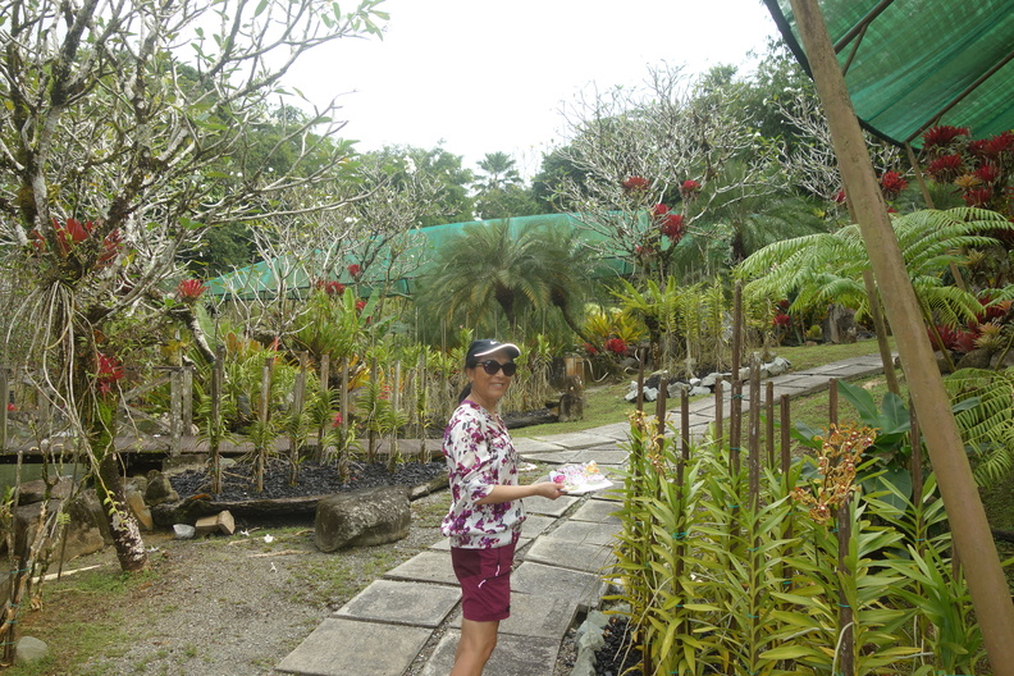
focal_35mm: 28
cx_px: 507
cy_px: 338
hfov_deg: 65.5
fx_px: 789
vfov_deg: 46.4
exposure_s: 1/400
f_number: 4
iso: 125
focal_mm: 10.4
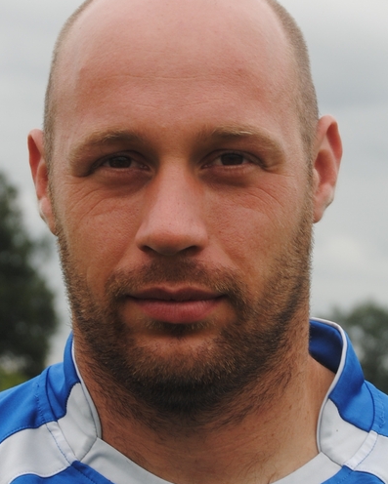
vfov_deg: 20.5
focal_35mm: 94
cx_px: 194
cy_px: 218
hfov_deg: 16.4
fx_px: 1343
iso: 100
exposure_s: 1/125
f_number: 5.6
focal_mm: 55
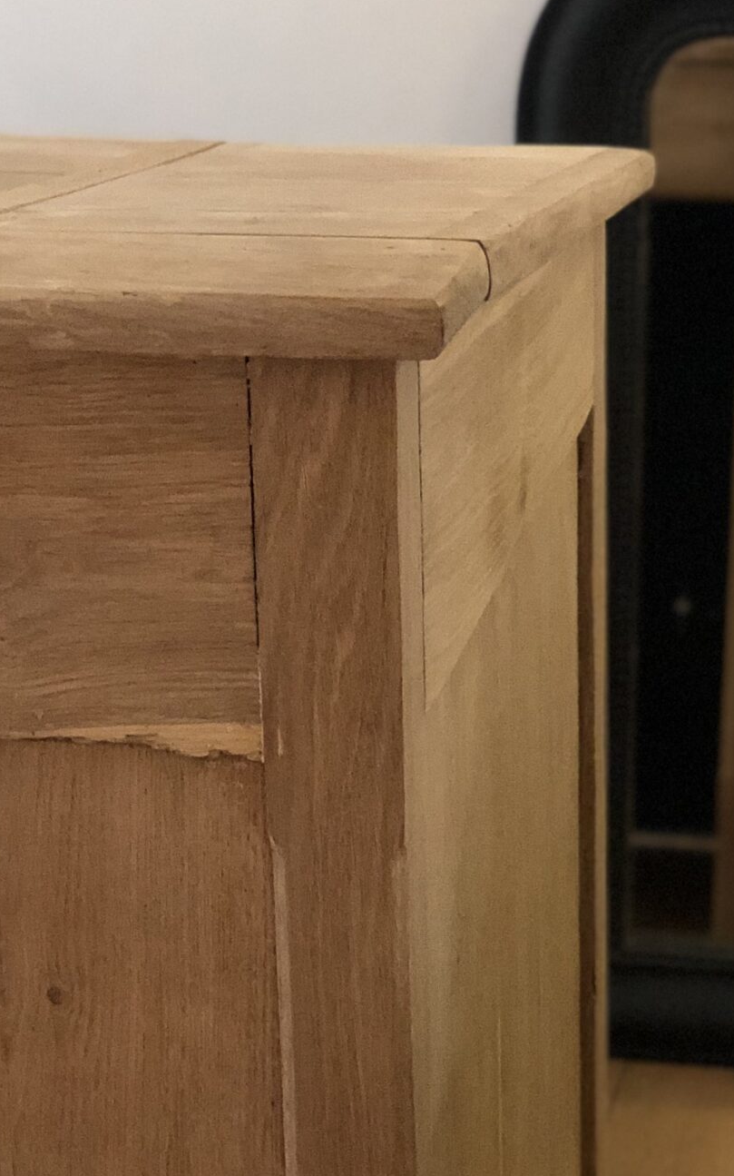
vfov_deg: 19.0
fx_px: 3490
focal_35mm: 109
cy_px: 880
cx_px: 427
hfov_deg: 12.0
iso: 250
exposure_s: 1/8
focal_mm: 6
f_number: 2.4
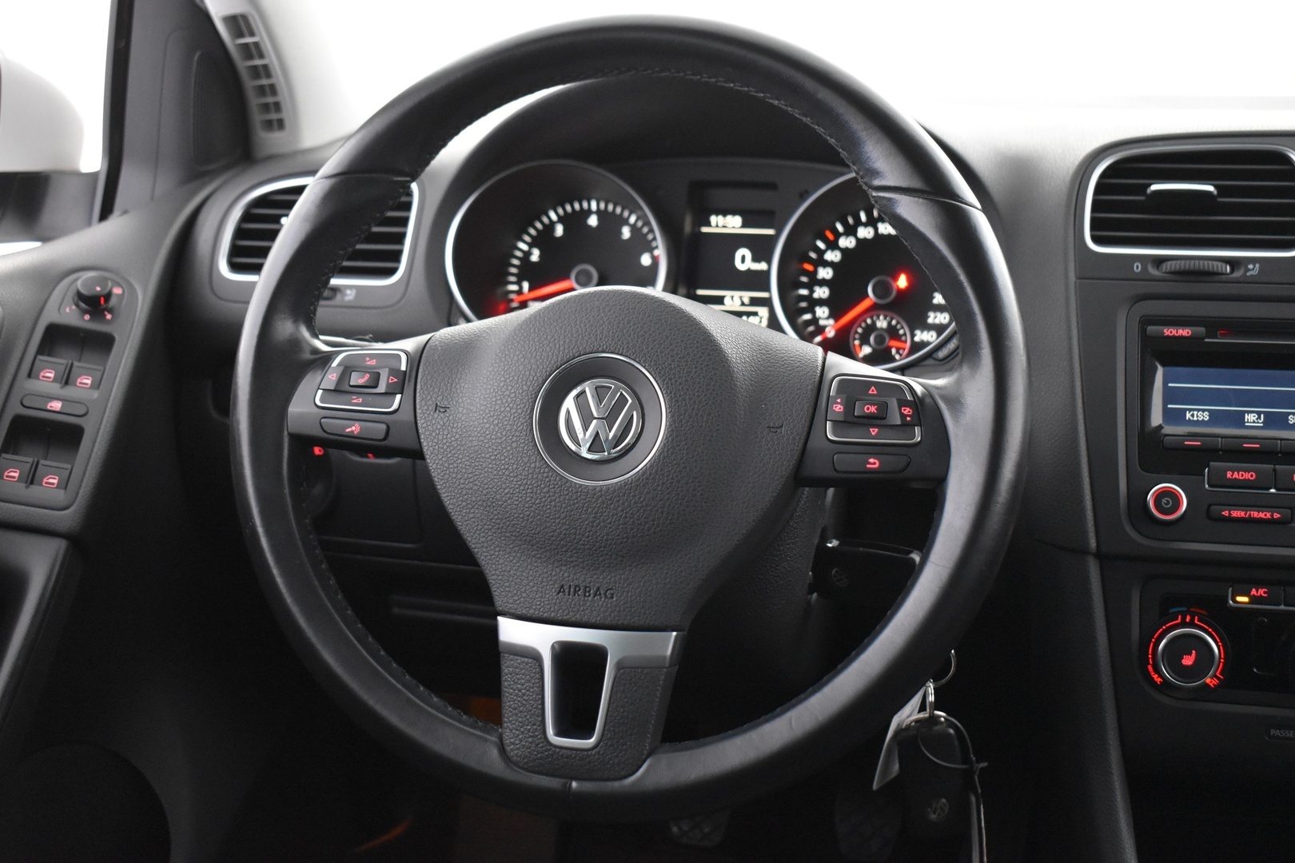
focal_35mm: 46
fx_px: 1673
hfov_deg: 42.3
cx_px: 648
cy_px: 432
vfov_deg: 28.9
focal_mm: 31
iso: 3200
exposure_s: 1/15
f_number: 4.2
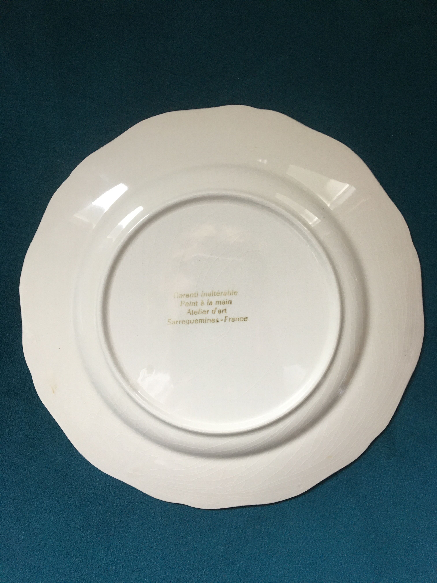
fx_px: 488
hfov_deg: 48.2
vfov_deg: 61.7
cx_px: 218
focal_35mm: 29
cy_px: 292
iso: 125
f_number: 2.2
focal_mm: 4.15
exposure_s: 1/33
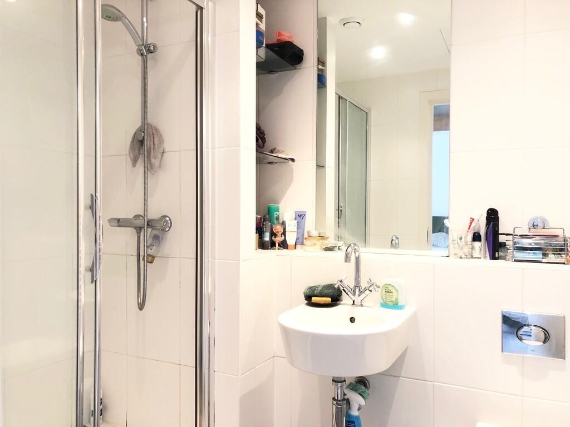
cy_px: 214
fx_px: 461
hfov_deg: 63.4
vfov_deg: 49.7
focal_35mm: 28
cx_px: 285
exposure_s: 1/17
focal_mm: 4
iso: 50
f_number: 1.8
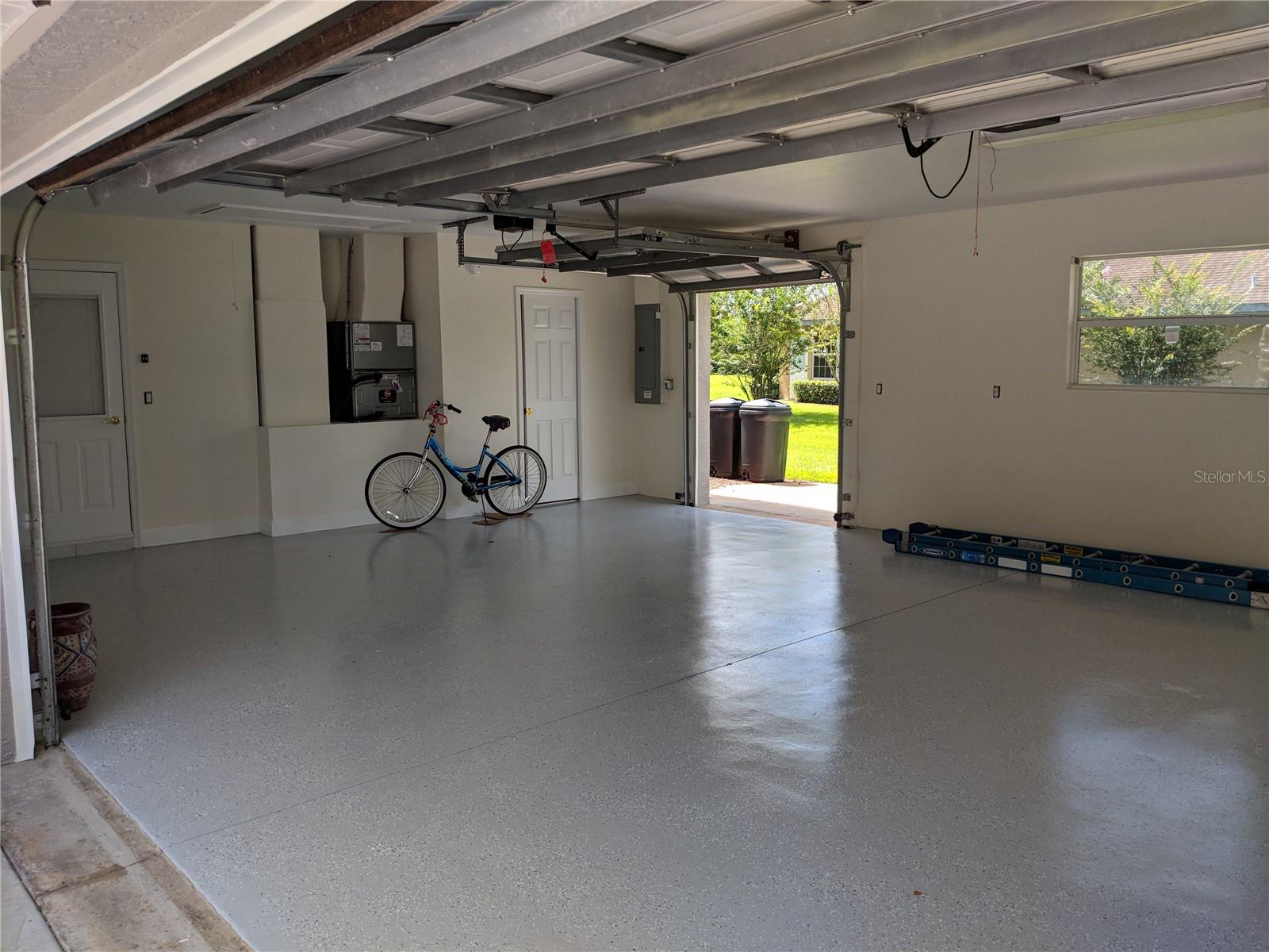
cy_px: 476
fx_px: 990
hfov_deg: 65.3
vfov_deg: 51.4
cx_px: 634
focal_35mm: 27
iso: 52
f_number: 1.8
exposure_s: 1/935
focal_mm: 4.44
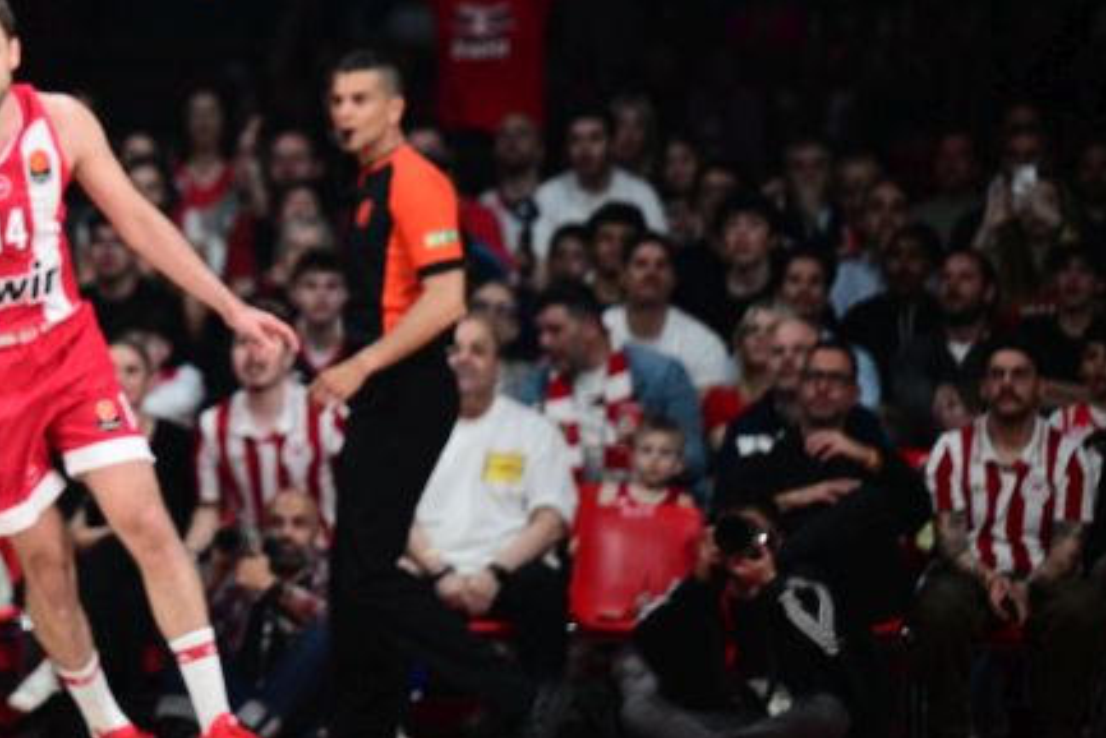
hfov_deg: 5.4
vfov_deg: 3.6
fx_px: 11585
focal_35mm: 377
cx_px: -178
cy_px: 29
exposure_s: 1/1250
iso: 1600
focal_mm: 160
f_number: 2.8
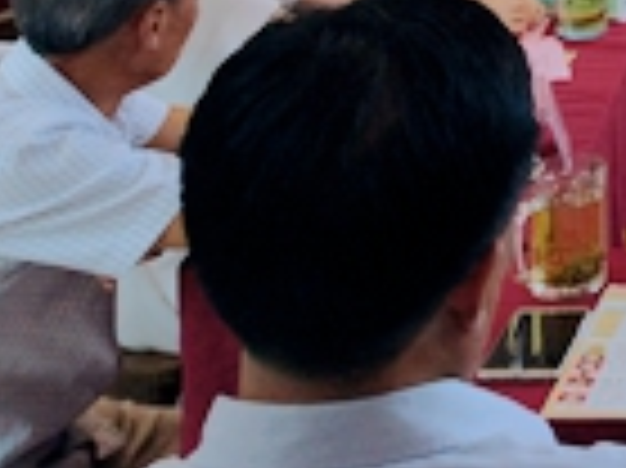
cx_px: 1049
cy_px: -367
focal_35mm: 108
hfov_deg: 16.0
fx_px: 1951
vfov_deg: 12.5
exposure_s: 1/100
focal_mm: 3.95
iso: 179
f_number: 1.8
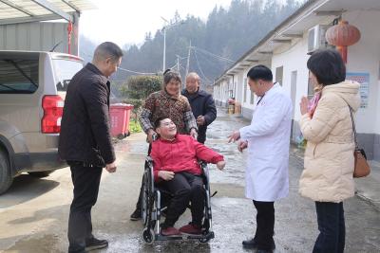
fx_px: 443
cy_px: 126
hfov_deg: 46.4
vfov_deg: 31.9
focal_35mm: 42
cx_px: 190
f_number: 8
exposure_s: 1/140
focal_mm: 27.9
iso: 400
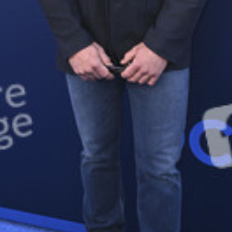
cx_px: 134
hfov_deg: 17.4
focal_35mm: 100
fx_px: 758
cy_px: 39
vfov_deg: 17.2
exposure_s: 1/200
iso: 320
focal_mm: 39
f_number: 5.6
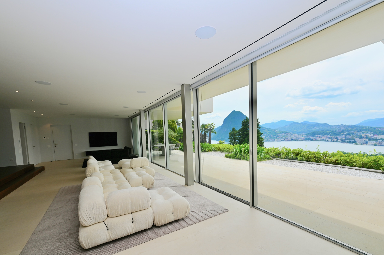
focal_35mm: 14
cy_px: 128
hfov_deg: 104.3
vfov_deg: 81.1
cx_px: 192
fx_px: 149
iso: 100
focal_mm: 14
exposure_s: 1/200
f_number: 7.1
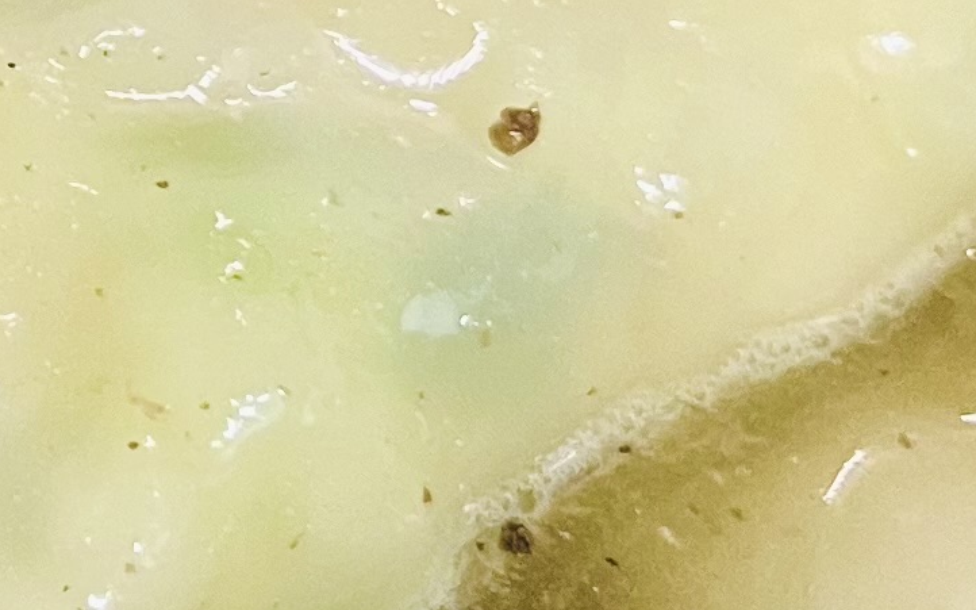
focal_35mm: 154
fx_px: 4096
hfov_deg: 12.5
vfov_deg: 8.2
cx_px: -753
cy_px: -479
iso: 160
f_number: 1.6
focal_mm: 5.1
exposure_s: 1/60
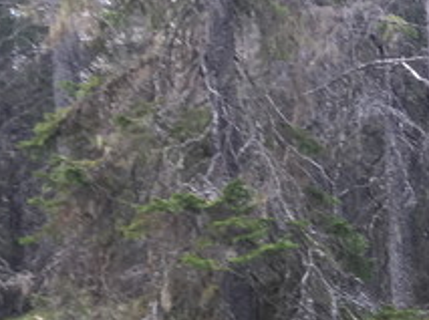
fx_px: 1621
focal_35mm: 131
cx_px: 848
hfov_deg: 13.1
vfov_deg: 11.2
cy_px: 322
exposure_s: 1/50
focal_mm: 4.15
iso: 25
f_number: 2.2
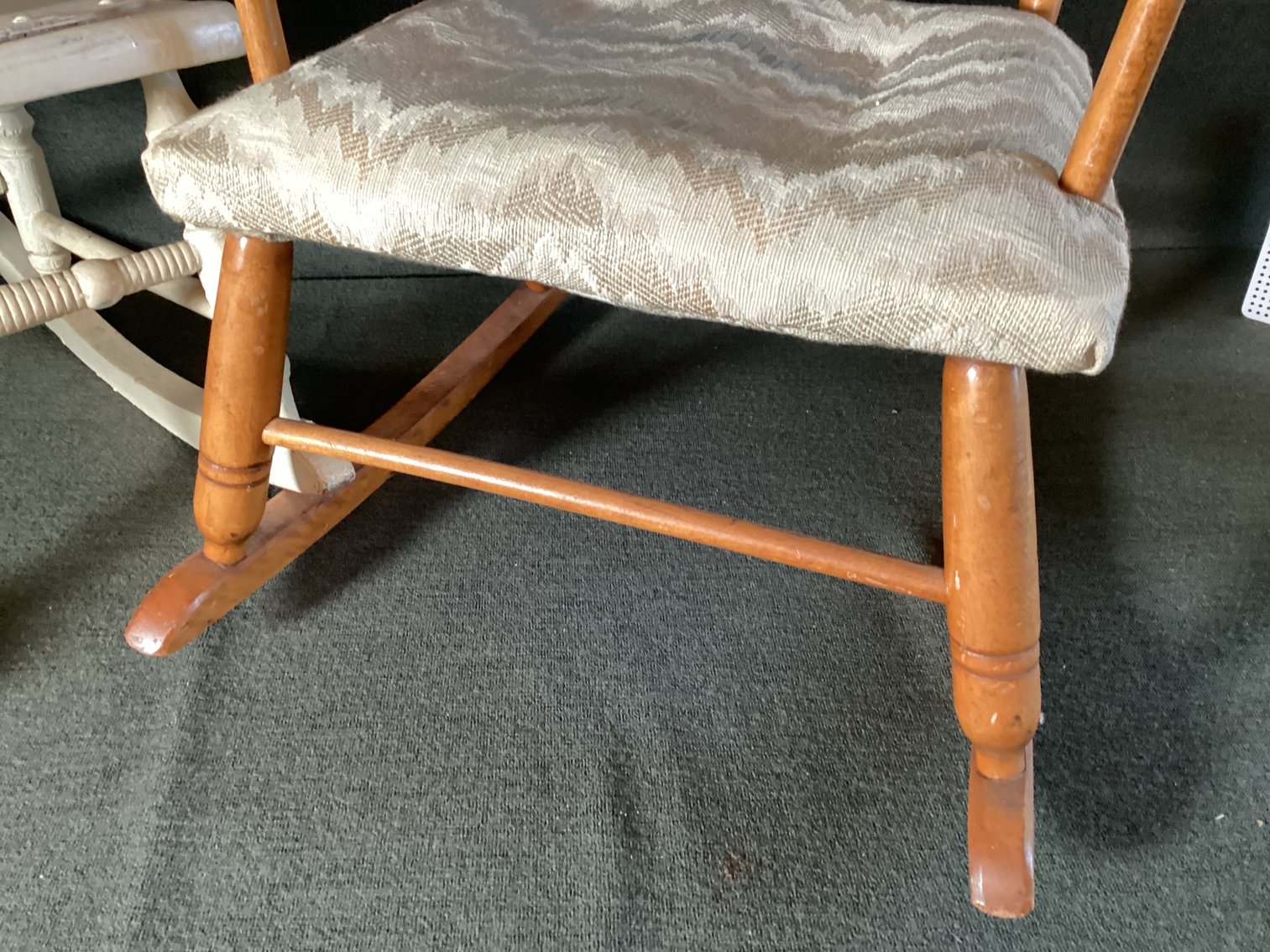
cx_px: 635
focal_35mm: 31
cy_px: 476
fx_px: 1137
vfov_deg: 45.4
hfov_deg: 58.3
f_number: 2.4
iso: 400
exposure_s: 1/25
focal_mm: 3.3
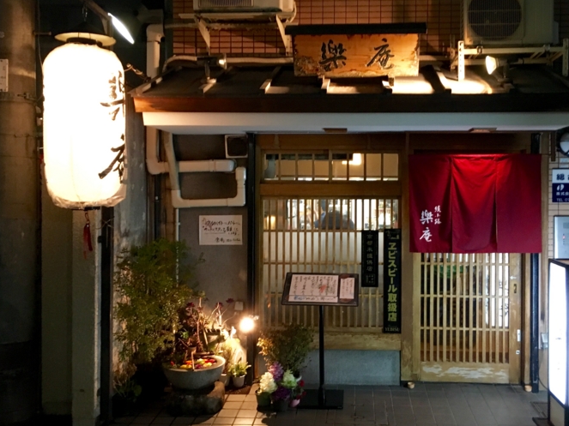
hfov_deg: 52.3
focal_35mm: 35
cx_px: 337
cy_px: 205
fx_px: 575
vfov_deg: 40.7
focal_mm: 4.15
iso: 200
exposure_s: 1/17
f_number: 2.2
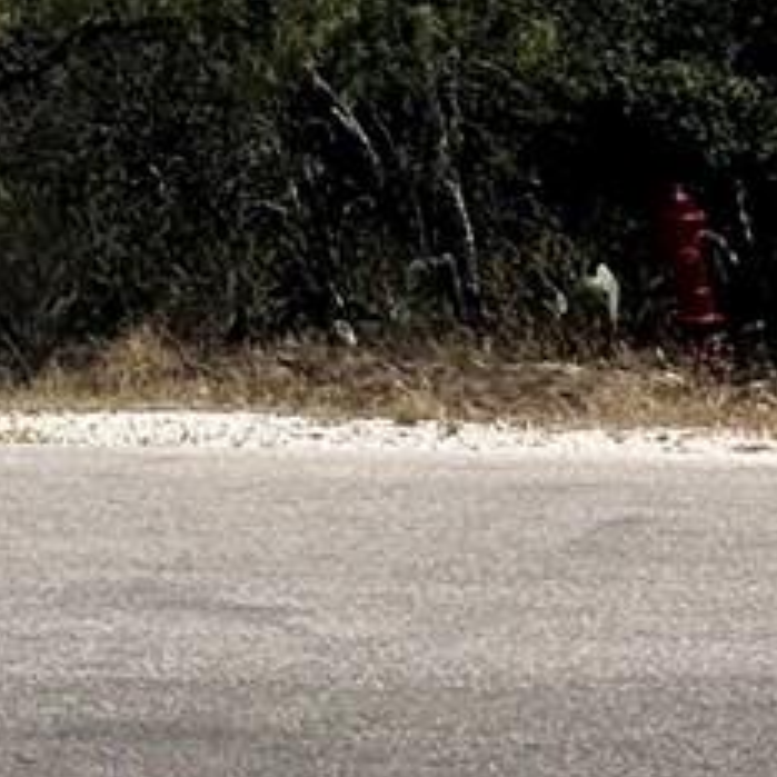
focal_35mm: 109
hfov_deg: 14.7
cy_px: -540
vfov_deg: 14.4
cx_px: -444
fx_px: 2768
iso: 50
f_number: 2.2
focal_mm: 2.22
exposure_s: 1/2092
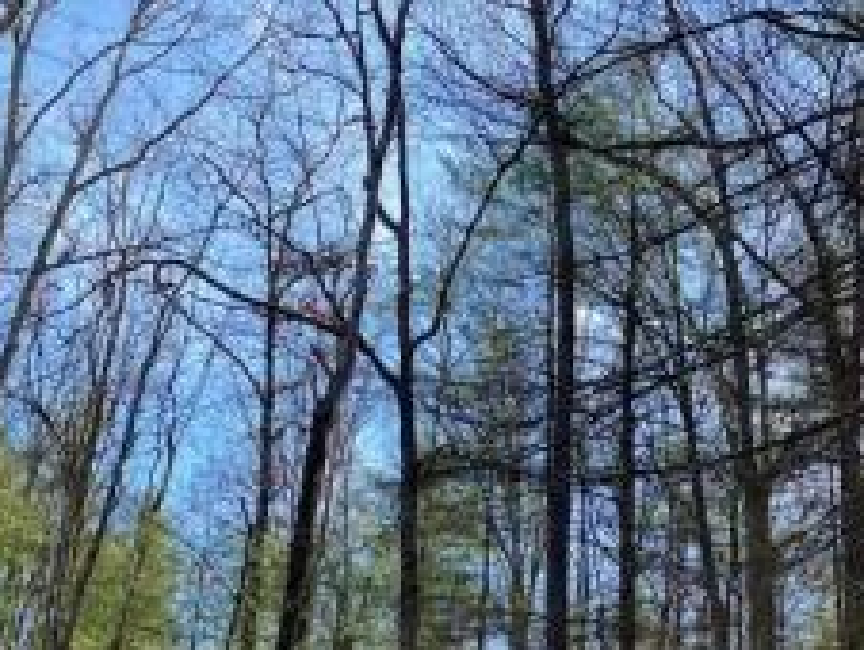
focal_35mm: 46
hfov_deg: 40.0
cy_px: 509
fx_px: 1149
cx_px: 650
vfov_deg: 30.9
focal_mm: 4.25
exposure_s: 1/981
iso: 32
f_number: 1.8
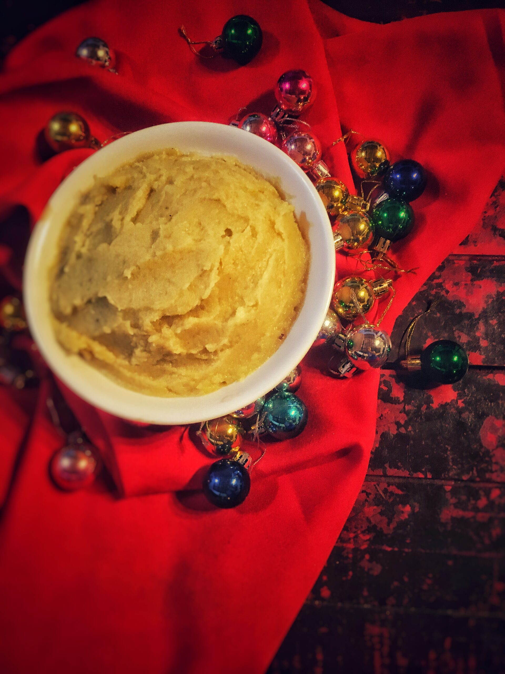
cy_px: 337
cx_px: 252
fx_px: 564
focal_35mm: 29
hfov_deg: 48.2
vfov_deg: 61.7
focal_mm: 4.15
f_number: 2.2
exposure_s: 1/15
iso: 400
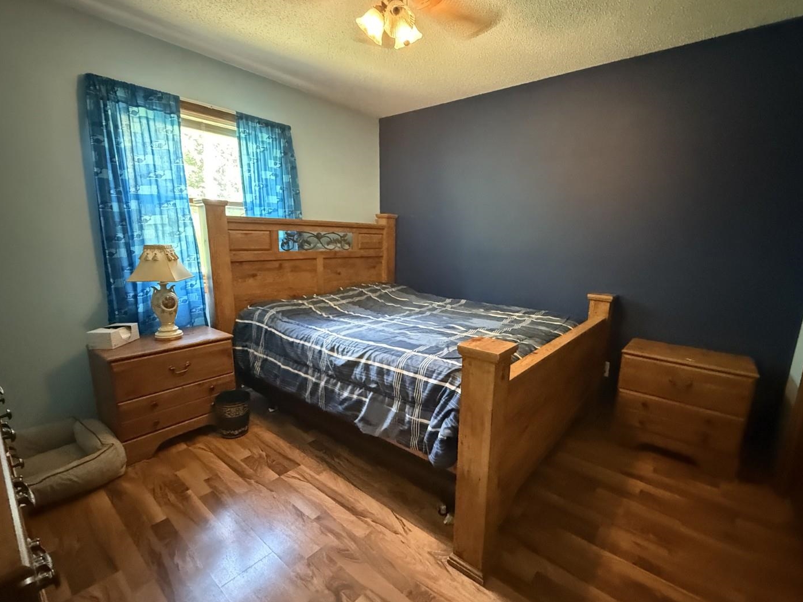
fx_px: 371
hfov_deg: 94.4
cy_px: 316
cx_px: 428
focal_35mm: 16
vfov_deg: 78.0
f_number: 2.2
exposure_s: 1/40
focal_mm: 2.22
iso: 1250
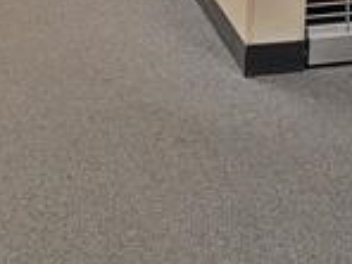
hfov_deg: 18.5
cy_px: -262
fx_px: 1058
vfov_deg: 12.5
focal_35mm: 104
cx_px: 333
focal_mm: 6.7
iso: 160
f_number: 1.8
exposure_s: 1/60
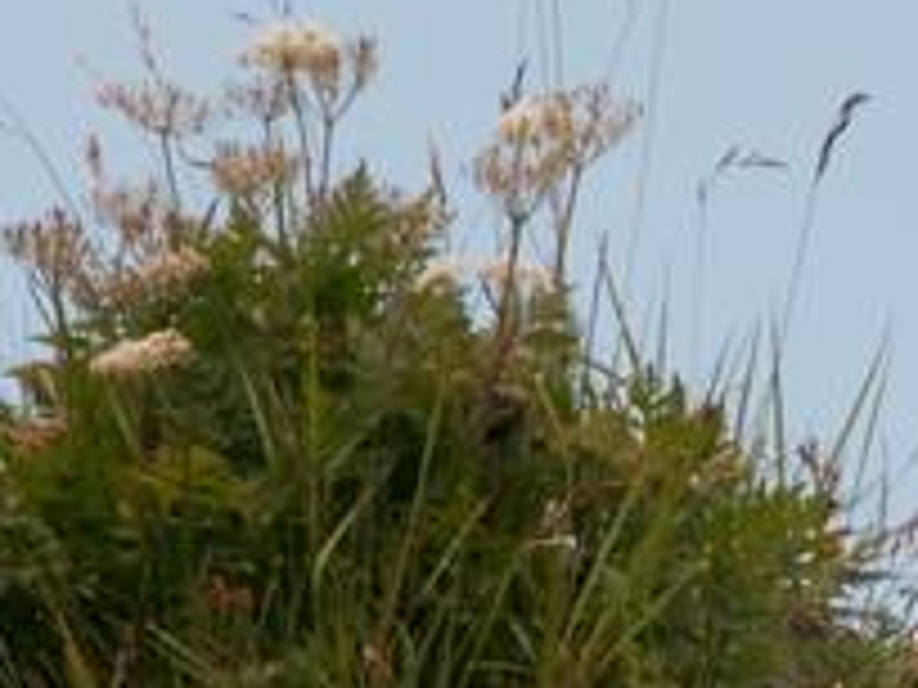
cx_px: 1004
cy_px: 697
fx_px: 13949
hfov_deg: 3.8
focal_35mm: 526
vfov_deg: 2.8
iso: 50
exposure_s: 1/320
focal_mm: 27.43
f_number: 4
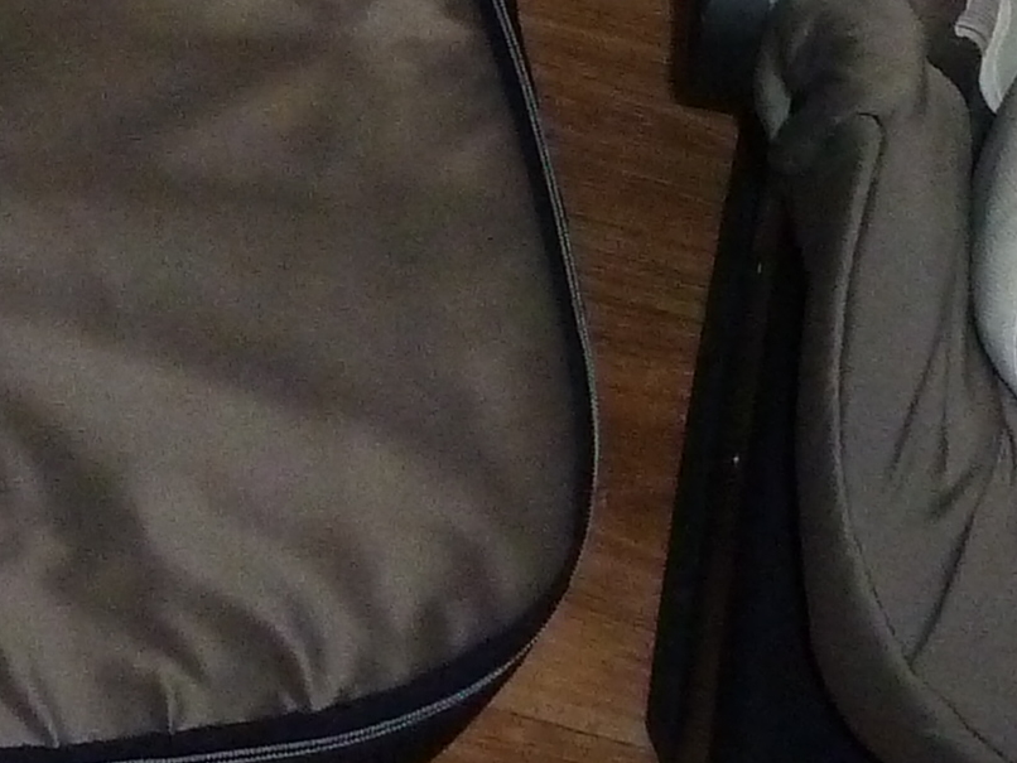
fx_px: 3644
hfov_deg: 15.1
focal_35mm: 124
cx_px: -328
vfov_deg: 11.1
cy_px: -632
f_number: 3.3
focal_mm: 4.1
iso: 320
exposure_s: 1/30
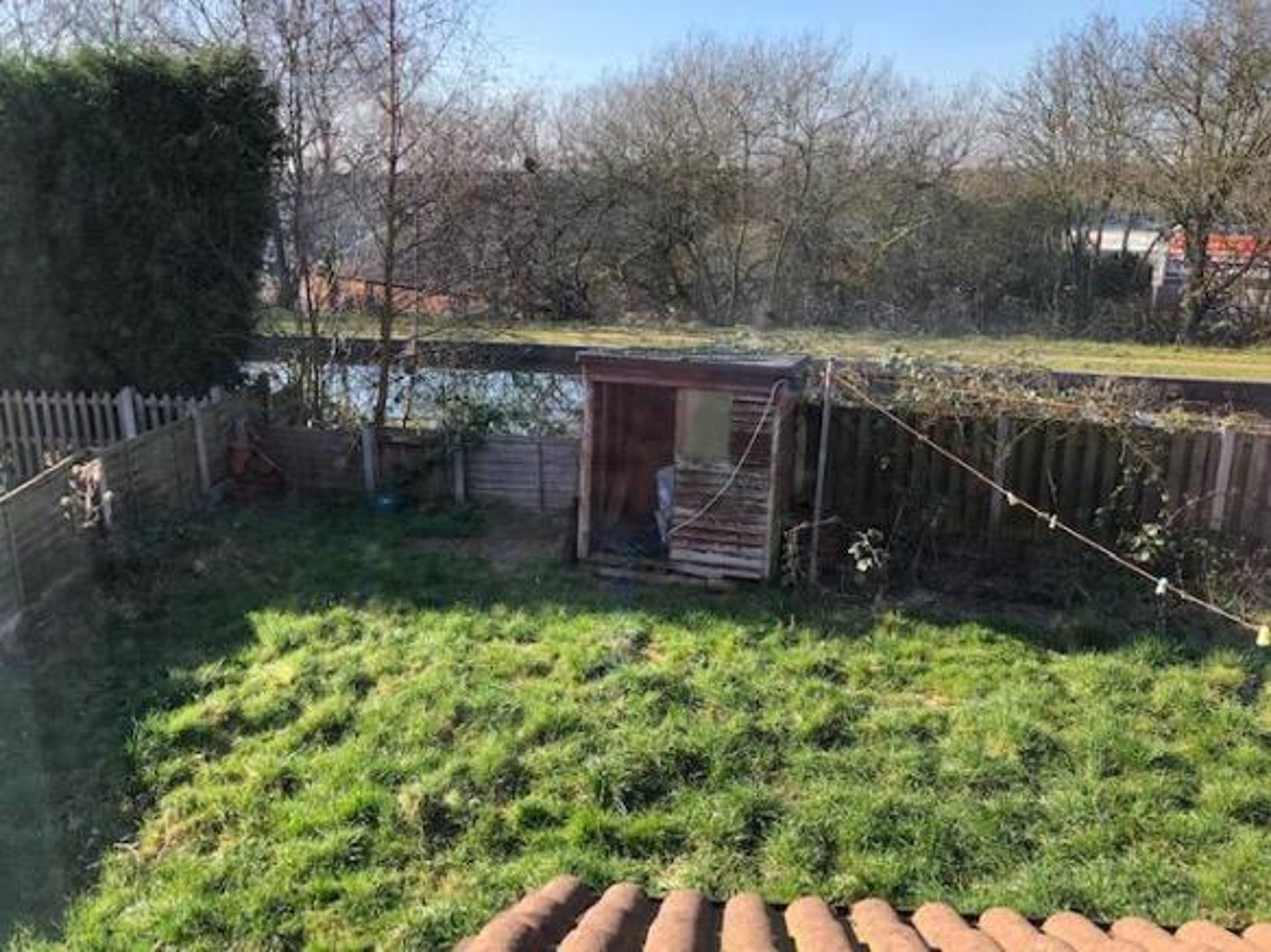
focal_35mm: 28
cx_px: 636
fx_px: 1028
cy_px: 476
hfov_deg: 63.5
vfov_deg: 49.7
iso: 20
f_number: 1.8
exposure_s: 1/226
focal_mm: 3.99
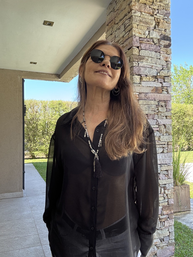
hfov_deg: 46.8
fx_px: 223
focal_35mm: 30
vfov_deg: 60.0
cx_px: 96
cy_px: 128
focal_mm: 2.69
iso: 40
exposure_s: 1/121
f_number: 1.9
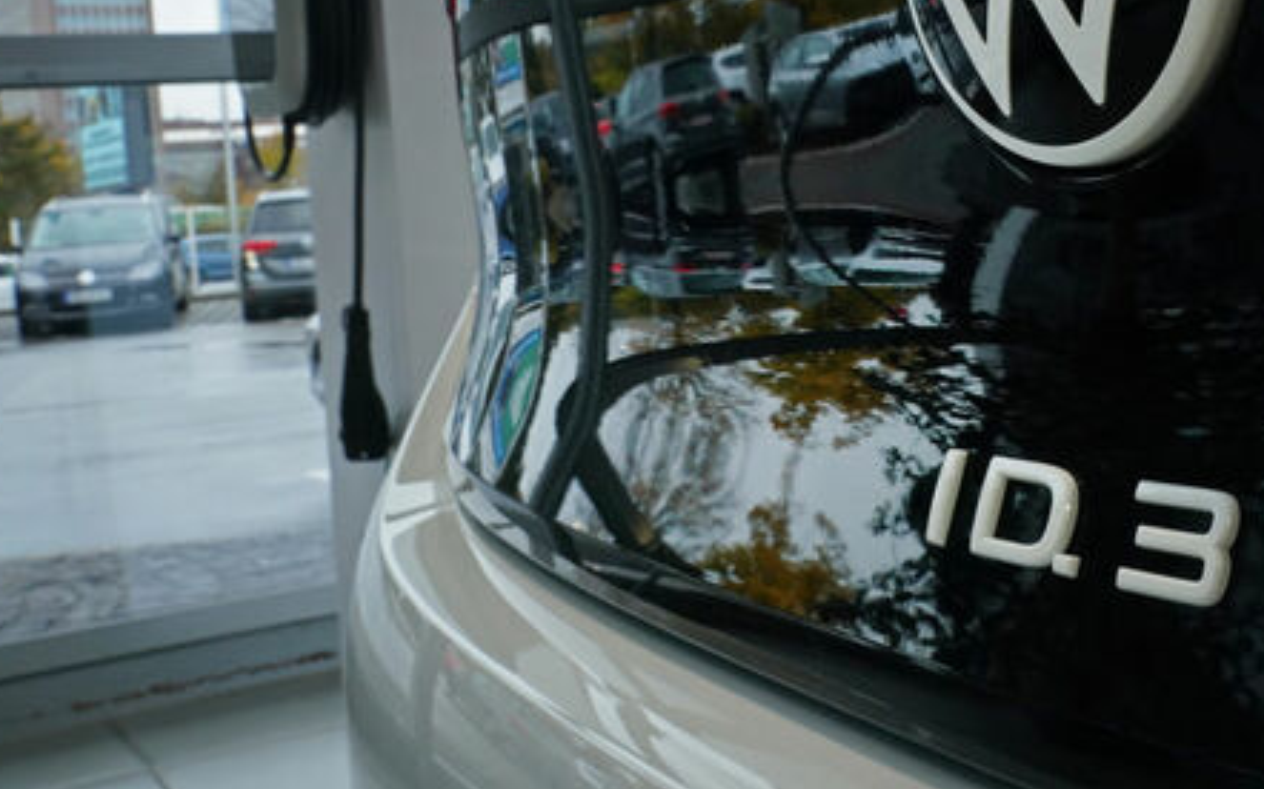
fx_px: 1756
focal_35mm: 51
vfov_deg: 25.0
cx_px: 749
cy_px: 197
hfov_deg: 39.4
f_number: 22
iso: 2000
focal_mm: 34
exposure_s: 1/25
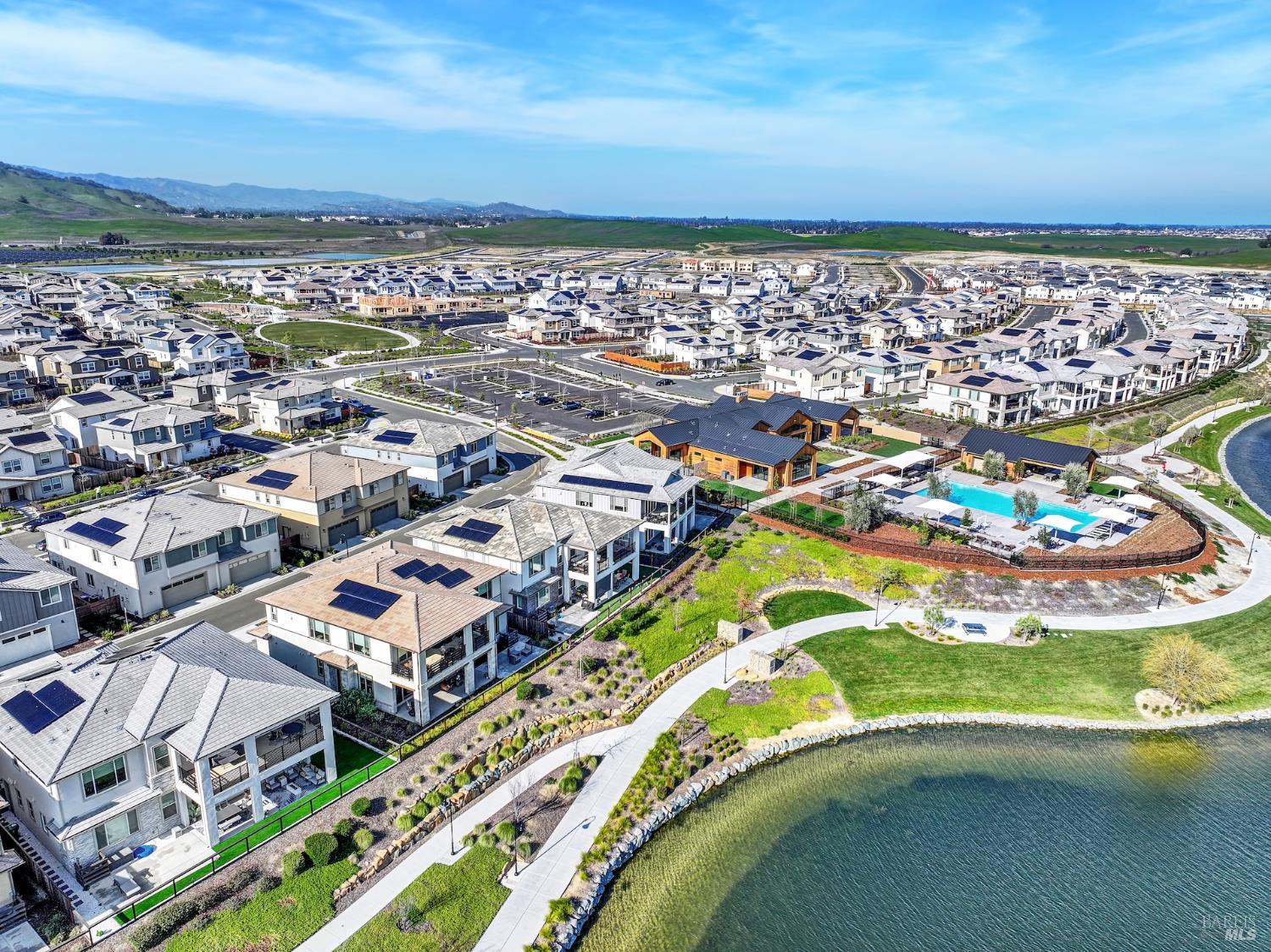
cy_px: 476
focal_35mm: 24
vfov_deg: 56.8
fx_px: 881
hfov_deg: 71.6
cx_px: 636
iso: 110
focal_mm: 12.3
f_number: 2.8
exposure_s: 1/1600
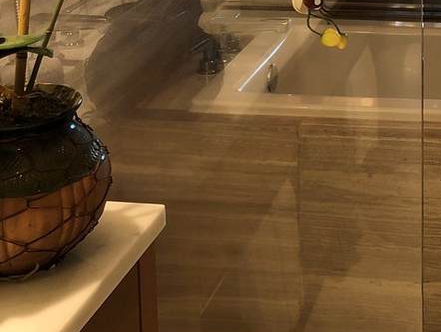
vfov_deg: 17.2
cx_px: 431
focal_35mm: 81
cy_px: -91
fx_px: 1032
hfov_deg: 23.2
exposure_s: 1/30
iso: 25
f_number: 1.8
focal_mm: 3.99
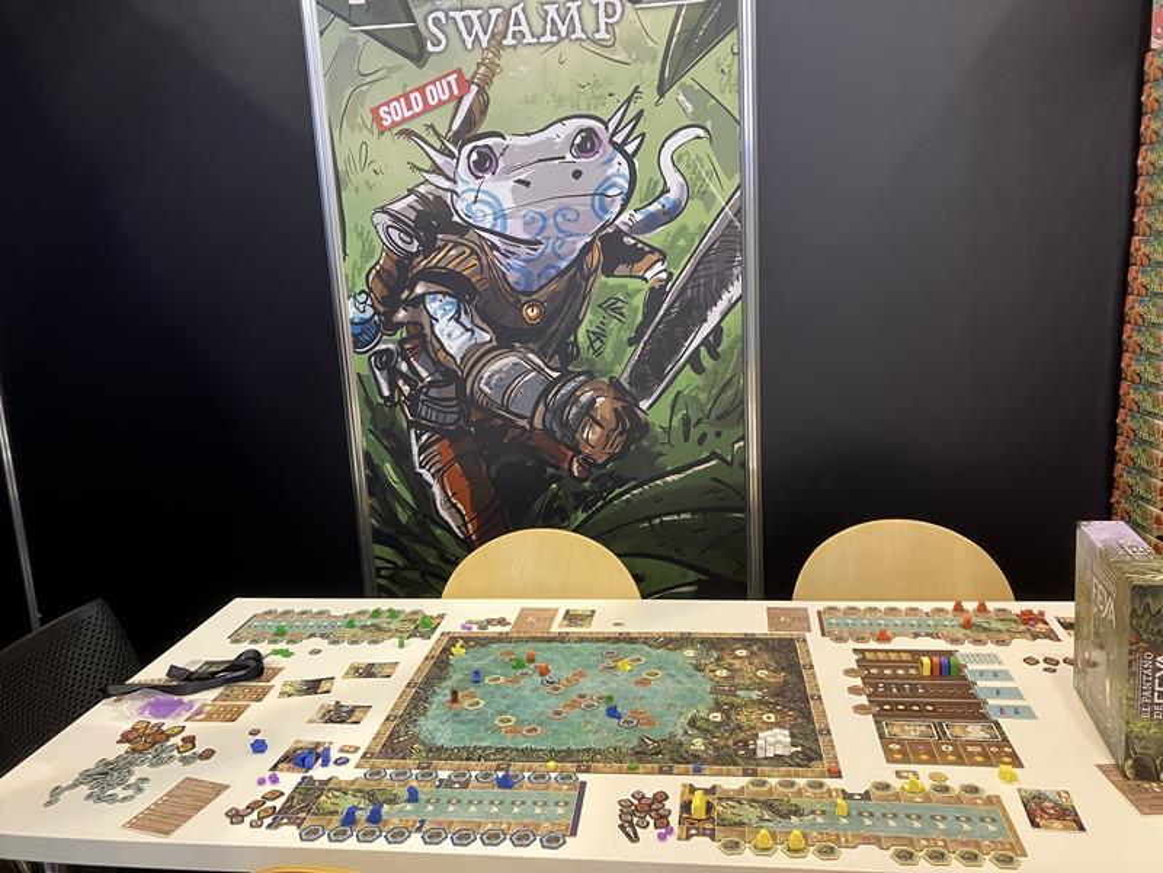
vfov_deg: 49.7
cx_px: 582
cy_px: 436
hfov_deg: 63.4
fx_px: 941
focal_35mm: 28
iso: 200
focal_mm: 3.99
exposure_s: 1/50
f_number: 1.8
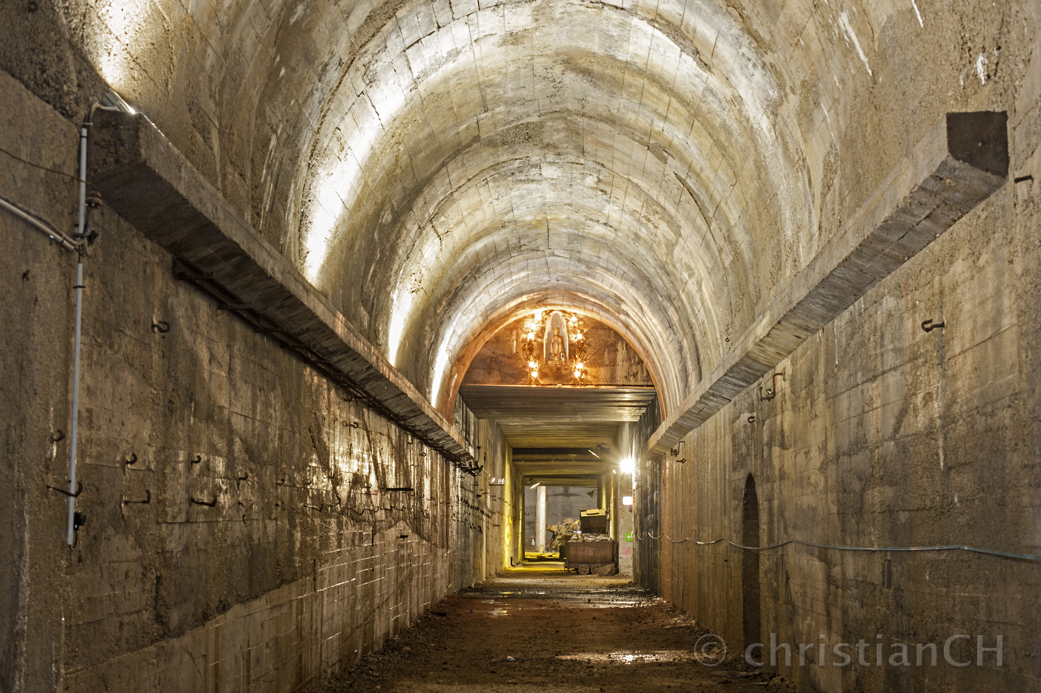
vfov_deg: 24.6
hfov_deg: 36.3
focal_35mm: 55
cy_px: 346
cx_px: 520
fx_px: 1589
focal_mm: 55
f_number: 8
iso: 640
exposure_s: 2
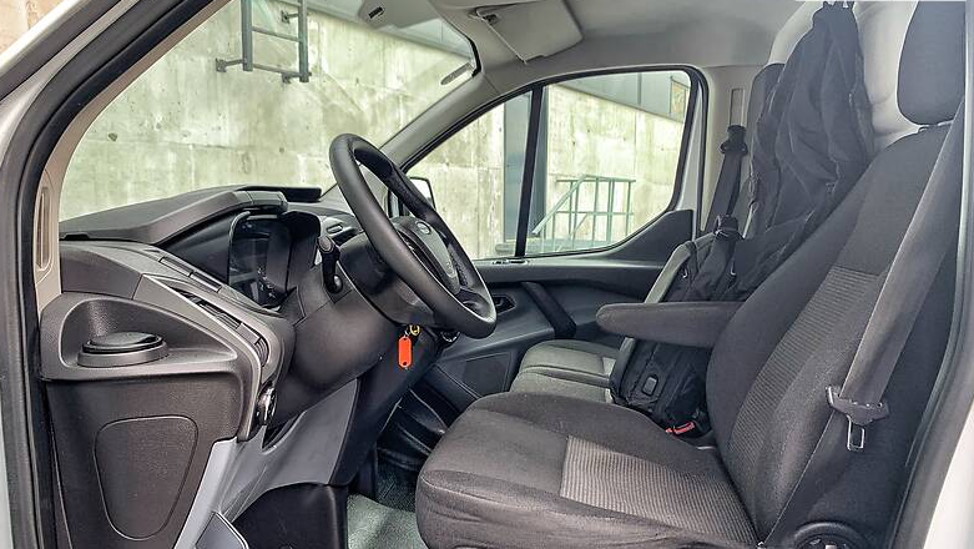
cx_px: 486
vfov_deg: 40.2
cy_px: 307
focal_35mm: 29
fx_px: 749
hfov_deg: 66.0
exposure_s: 1/132
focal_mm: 4.2
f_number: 1.8
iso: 25
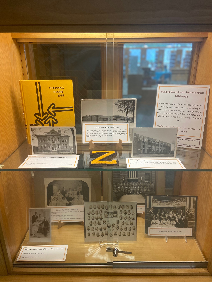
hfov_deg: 53.1
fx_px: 212
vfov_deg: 67.3
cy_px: 141
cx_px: 106
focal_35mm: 26
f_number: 1.8
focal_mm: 4.25
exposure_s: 1/60
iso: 64
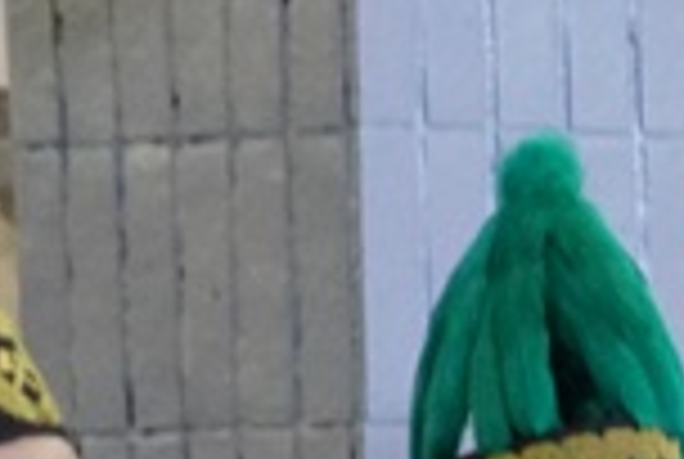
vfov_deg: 1.6
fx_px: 16867
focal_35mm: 886
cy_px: 1352
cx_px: 1498
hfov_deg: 2.3
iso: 3200
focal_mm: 90
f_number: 5.6
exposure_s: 1/20
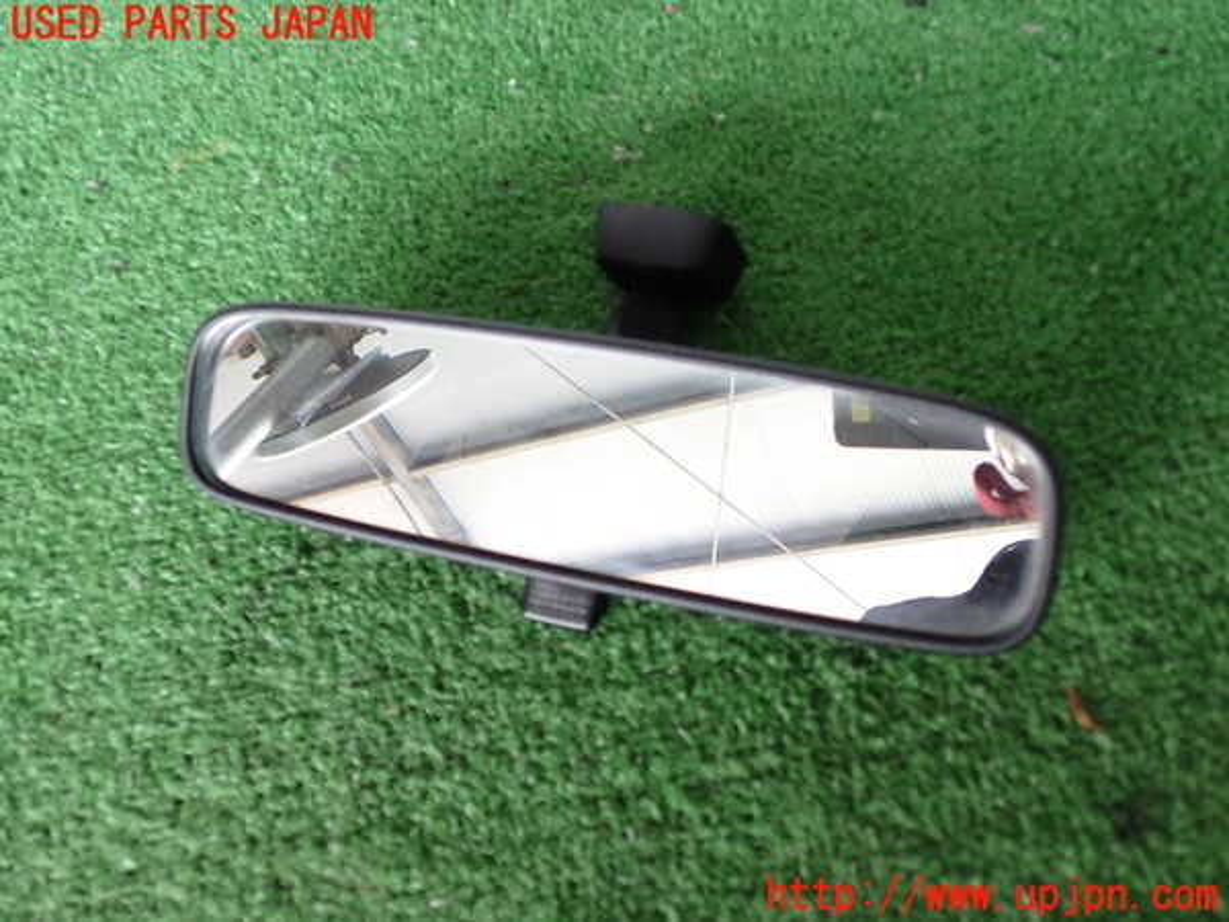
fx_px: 1065
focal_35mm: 30
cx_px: 614
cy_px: 461
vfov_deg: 46.8
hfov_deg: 60.0
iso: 200
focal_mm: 5.4
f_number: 2.3
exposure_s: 1/40
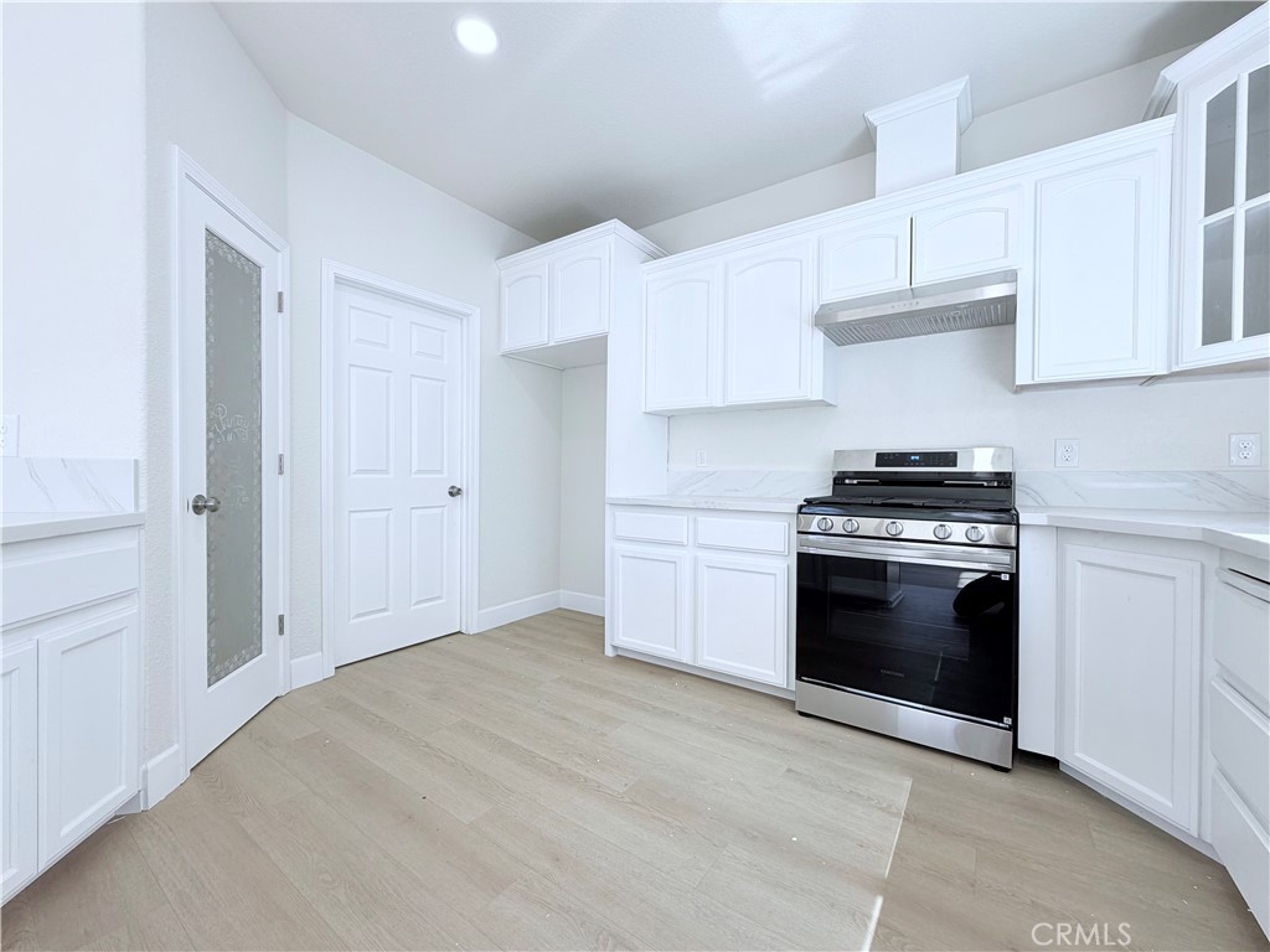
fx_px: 514
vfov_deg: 85.7
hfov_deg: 102.1
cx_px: 635
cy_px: 476
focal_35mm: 14
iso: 64
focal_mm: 2.22
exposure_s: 1/120
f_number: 2.2
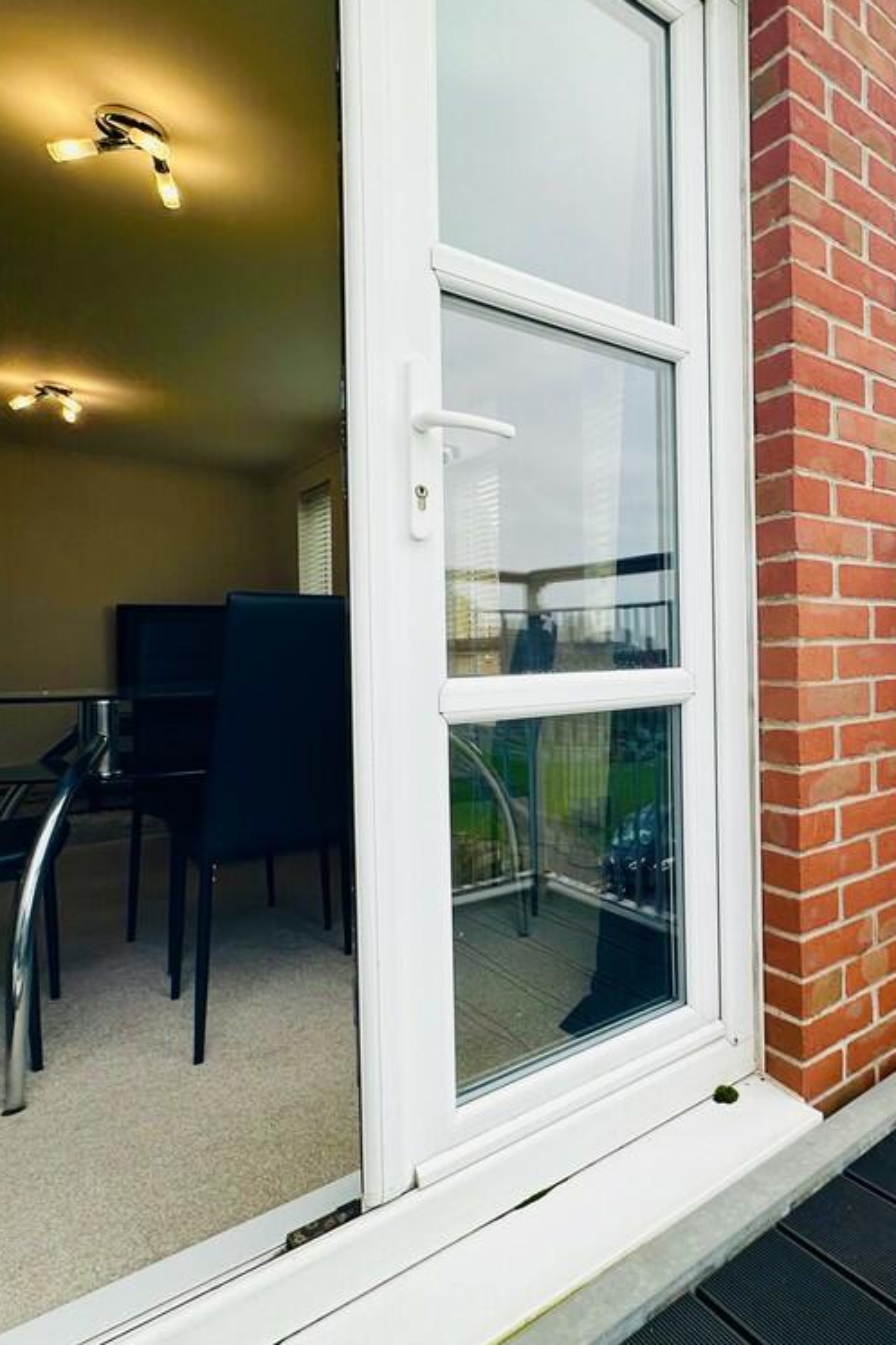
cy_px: 654
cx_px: 741
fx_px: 747
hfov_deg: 56.5
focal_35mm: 20
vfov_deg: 84.0
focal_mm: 2.22
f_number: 2.2
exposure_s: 1/228
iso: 40
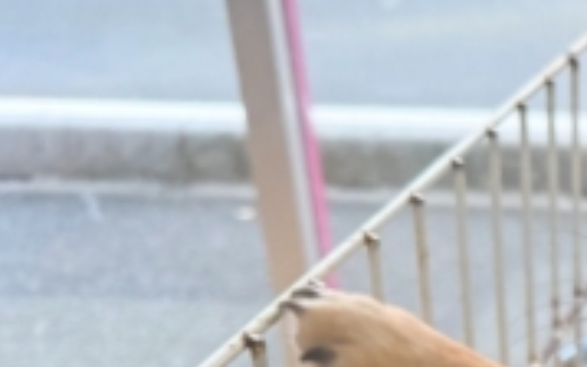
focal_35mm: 91
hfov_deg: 19.1
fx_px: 1456
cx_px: 948
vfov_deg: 13.5
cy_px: 564
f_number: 1.78
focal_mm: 6.76
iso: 64
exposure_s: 1/175
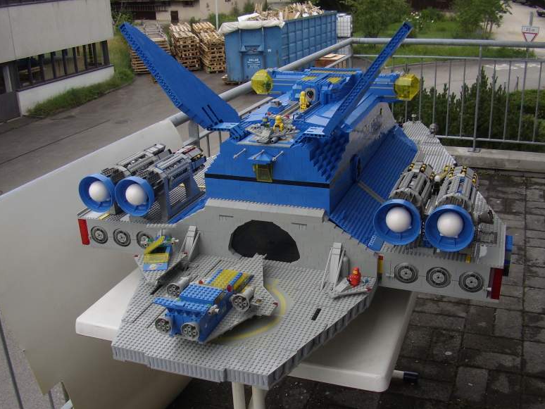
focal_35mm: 31
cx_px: 279
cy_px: 210
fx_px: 488
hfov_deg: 58.3
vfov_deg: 45.5
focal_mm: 5.8
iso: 71
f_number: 4.1
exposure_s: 1/385
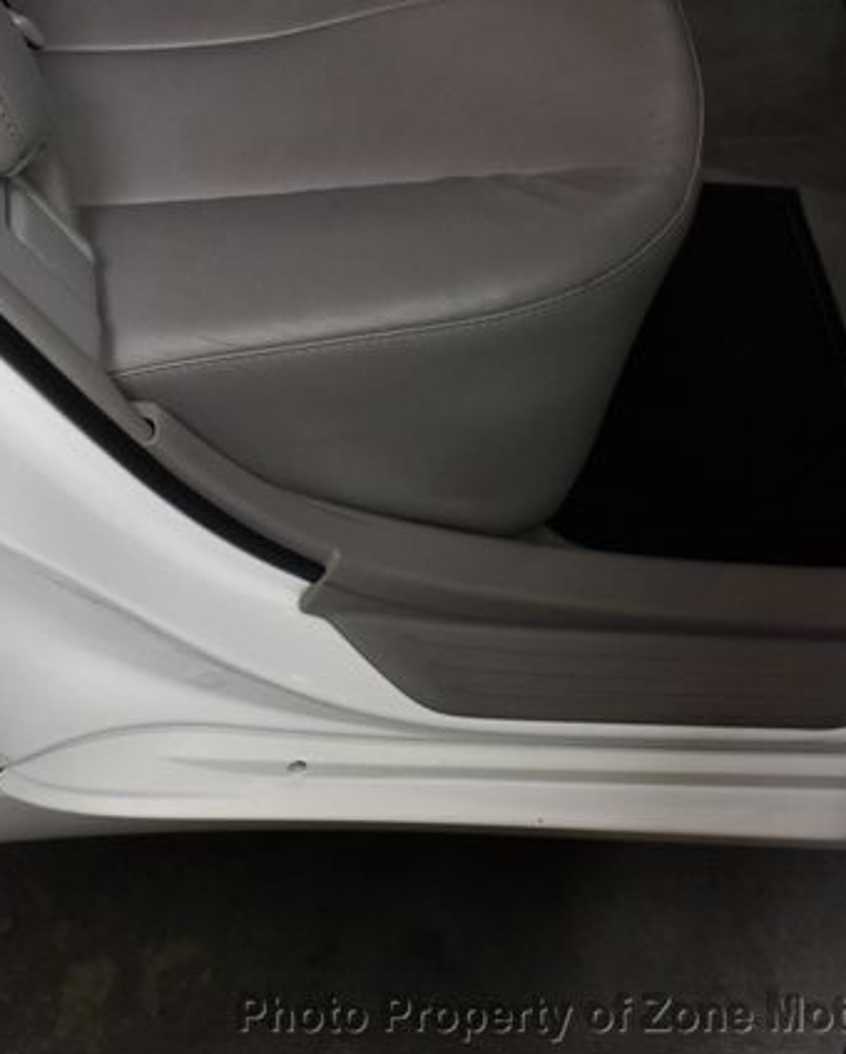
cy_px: 529
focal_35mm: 51
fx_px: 1594
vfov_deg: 36.6
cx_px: 207
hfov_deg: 29.2
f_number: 3.5
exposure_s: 1/160
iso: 800
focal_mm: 18
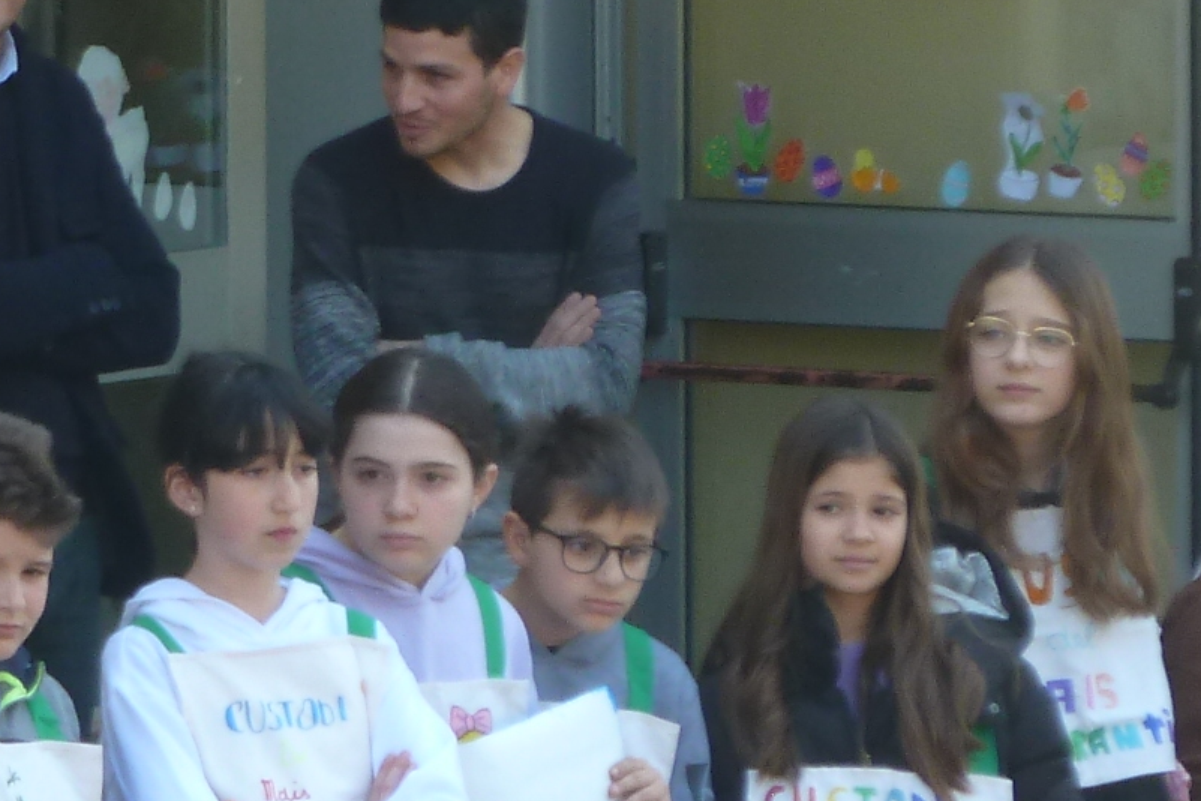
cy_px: 452
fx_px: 17513
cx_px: -502
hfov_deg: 3.9
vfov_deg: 2.6
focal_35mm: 525
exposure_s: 1/60
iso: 100
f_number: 4.5
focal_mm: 25.9
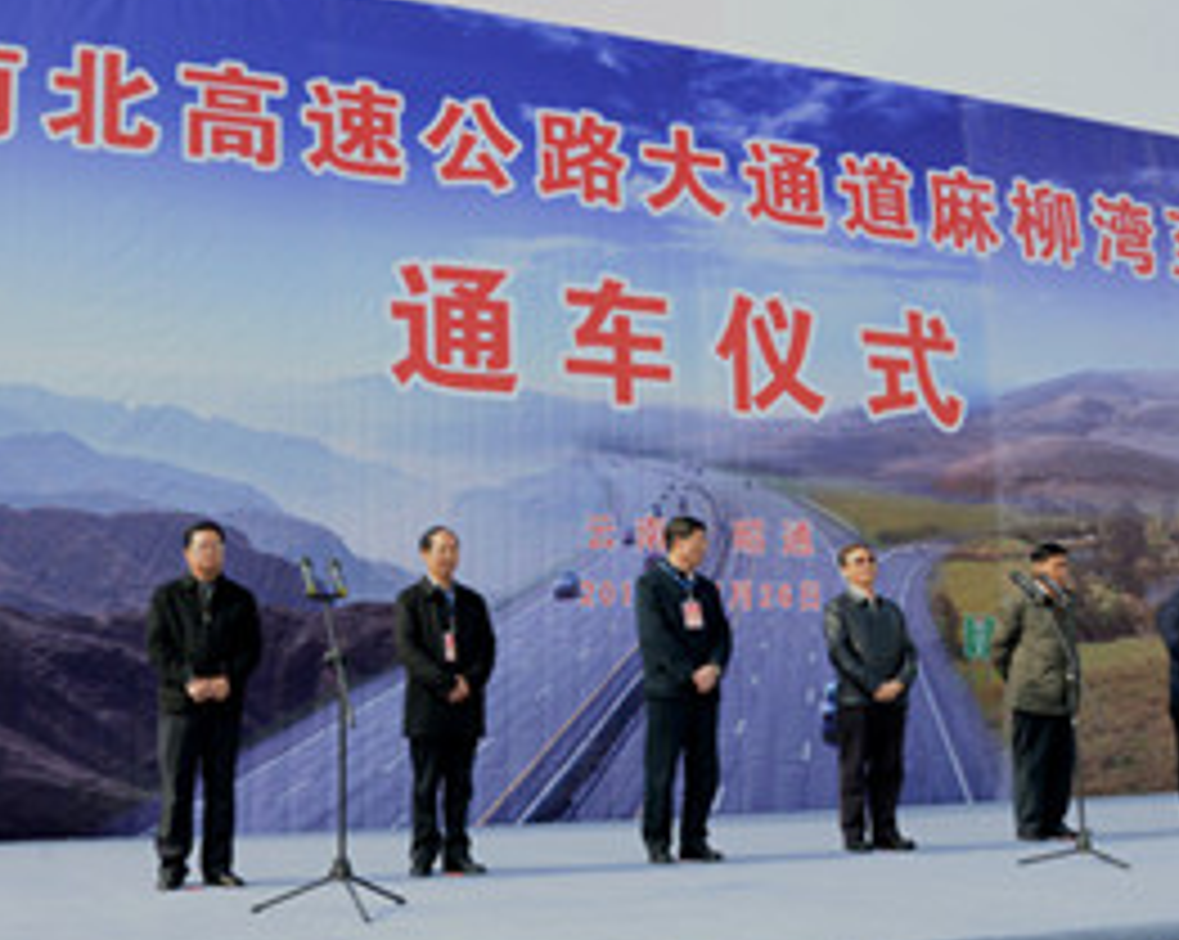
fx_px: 1499
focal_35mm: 43
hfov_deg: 42.9
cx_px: 544
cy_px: 497
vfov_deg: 34.8
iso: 1250
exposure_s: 1/500
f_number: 11
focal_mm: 24
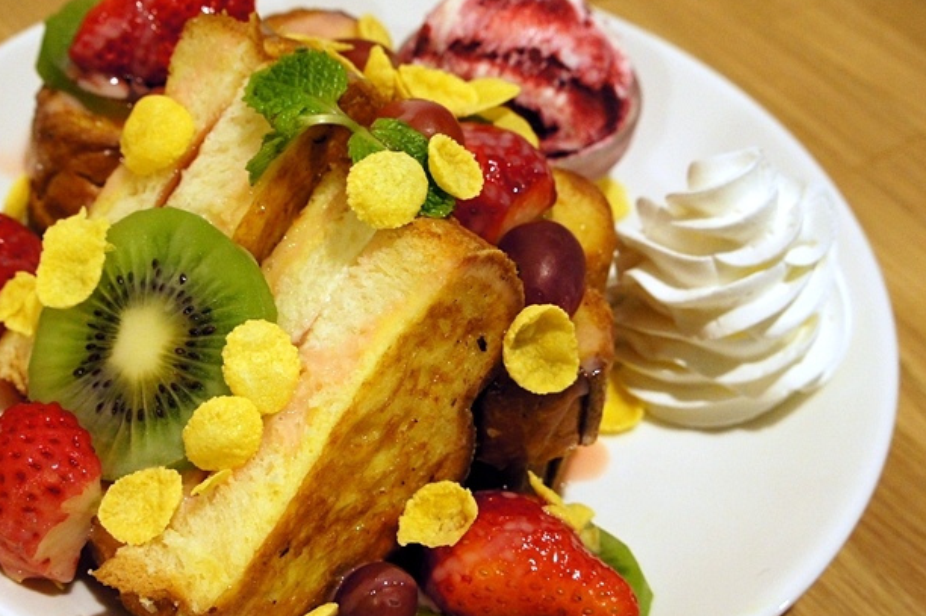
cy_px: 370
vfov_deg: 26.5
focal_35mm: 51
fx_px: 1304
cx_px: 383
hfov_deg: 39.0
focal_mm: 23
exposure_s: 1/30
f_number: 5.6
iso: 1600
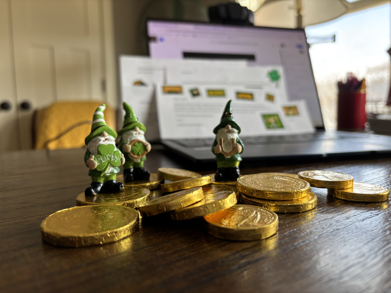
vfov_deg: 53.1
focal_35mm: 26
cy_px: 146
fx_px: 294
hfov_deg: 67.3
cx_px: 196
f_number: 1.6
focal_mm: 5.96
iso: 100
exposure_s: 1/121
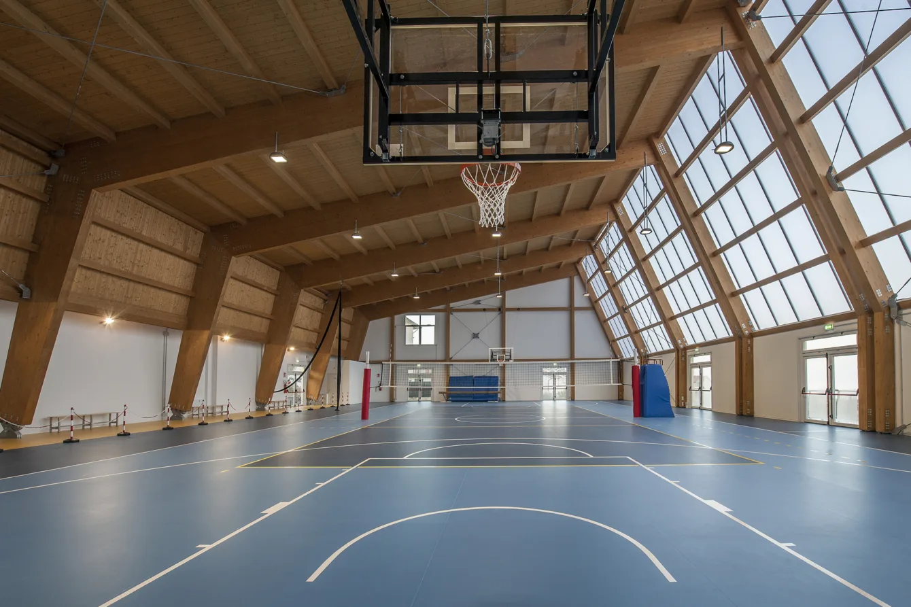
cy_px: 304
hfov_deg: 104.3
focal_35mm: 14
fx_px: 354
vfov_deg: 81.2
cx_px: 456
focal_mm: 14
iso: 200
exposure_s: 1/20
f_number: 10
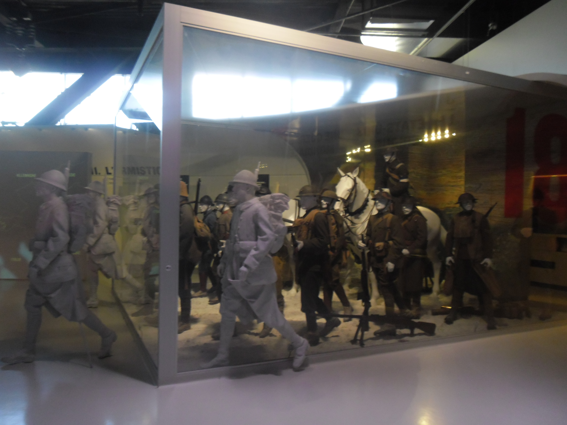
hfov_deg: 65.3
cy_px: 212
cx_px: 284
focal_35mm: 27
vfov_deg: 51.4
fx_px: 442
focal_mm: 4.9
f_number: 3.5
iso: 400
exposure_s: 1/22
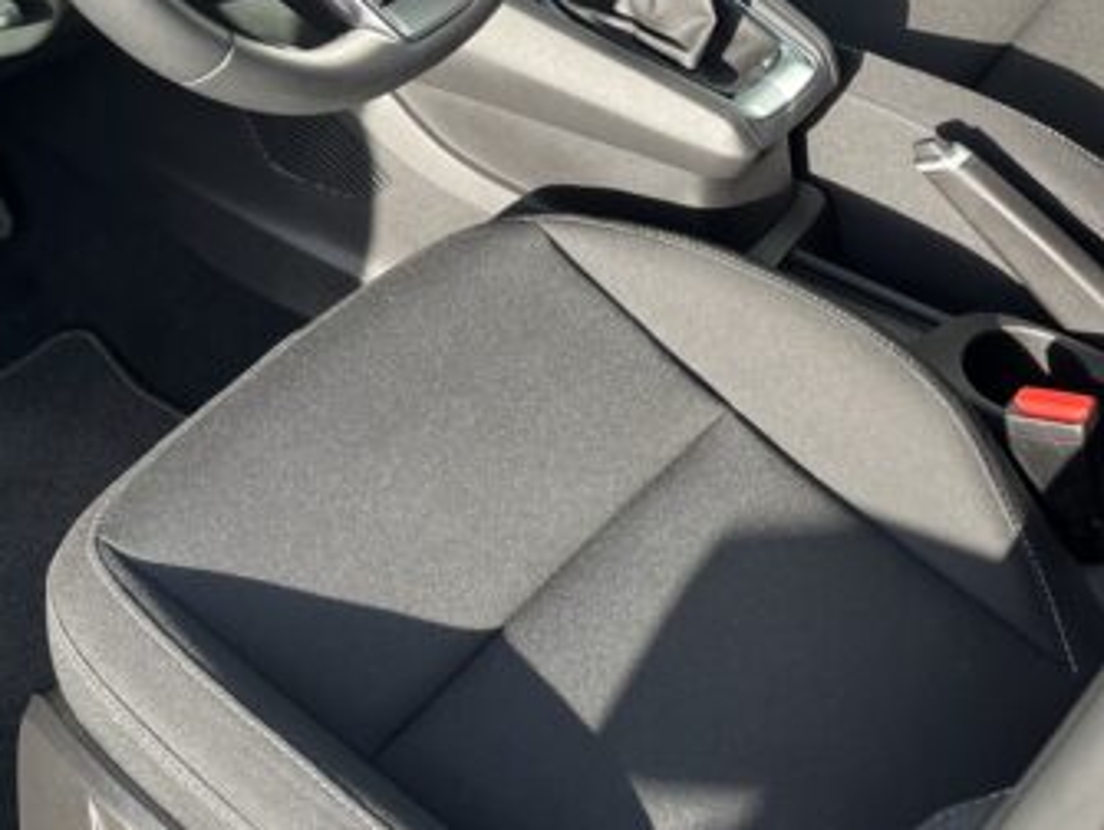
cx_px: 527
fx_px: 1979
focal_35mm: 62
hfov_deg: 31.2
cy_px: 26
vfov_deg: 22.9
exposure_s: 1/293
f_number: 1.6
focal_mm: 5.1
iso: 40
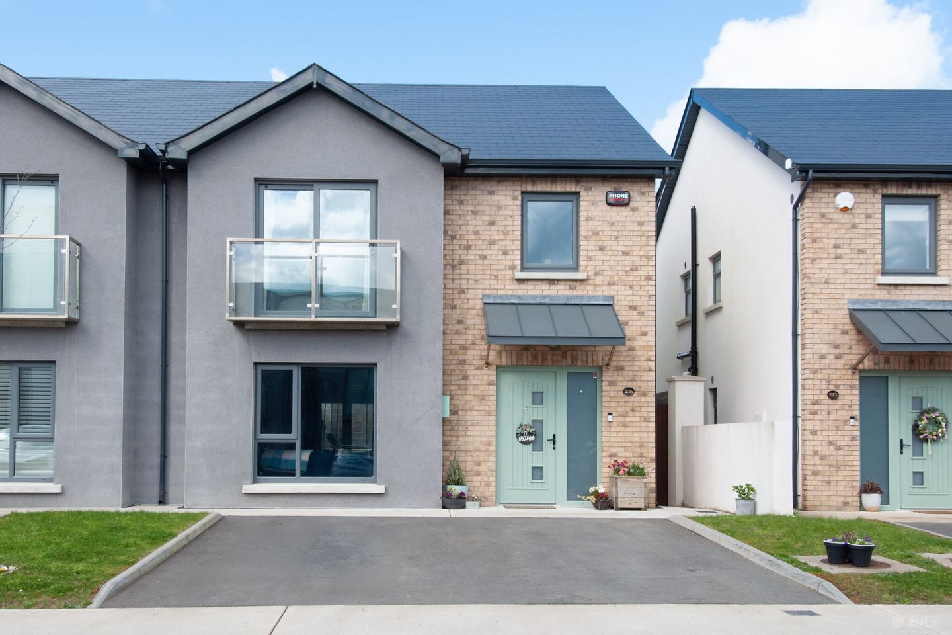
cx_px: 476
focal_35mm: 33
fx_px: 873
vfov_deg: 40.0
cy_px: 318
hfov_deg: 57.2
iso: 800
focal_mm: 22
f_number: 10
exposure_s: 1/1000
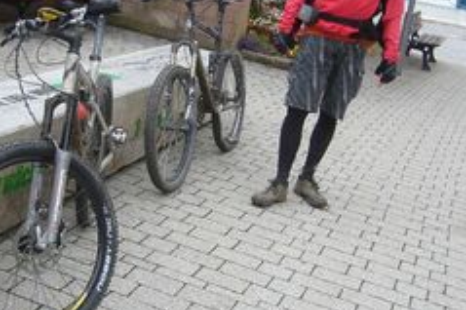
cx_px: 187
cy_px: 99
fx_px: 789
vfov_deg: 22.1
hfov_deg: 32.8
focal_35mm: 61
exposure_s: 1/160
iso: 80
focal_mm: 5.8
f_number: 2.8
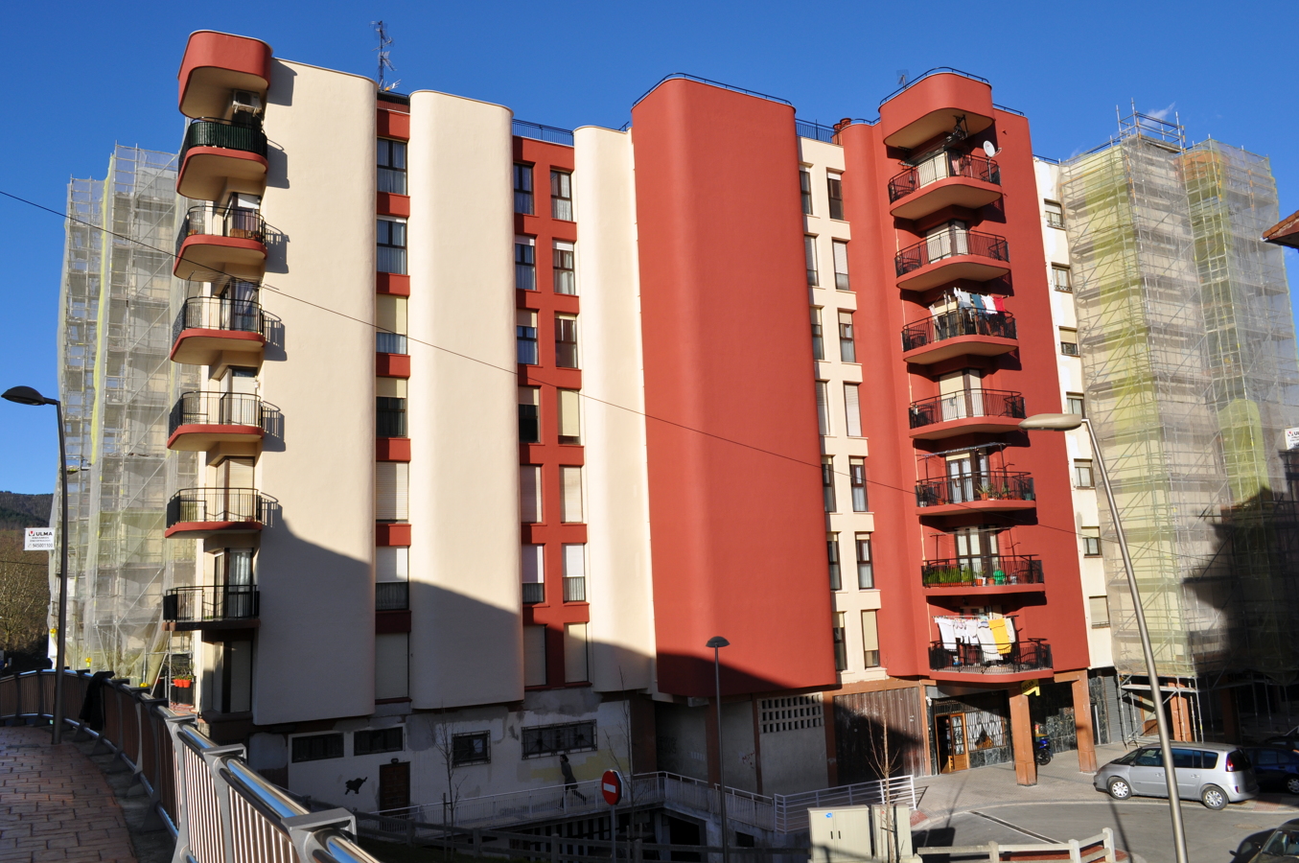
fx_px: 973
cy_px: 432
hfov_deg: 67.4
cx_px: 650
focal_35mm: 27
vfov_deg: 47.8
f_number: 11
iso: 200
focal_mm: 18
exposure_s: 1/500
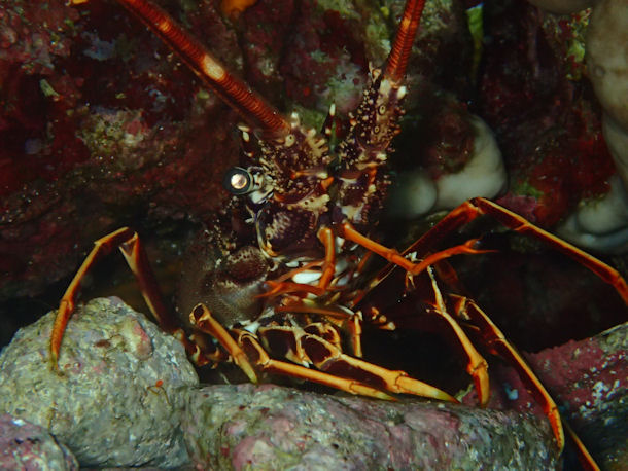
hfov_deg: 19.6
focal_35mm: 100
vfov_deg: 14.8
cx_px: 314
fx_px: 1815
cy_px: 236
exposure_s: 1/200
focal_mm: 18
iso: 800
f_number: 6.3
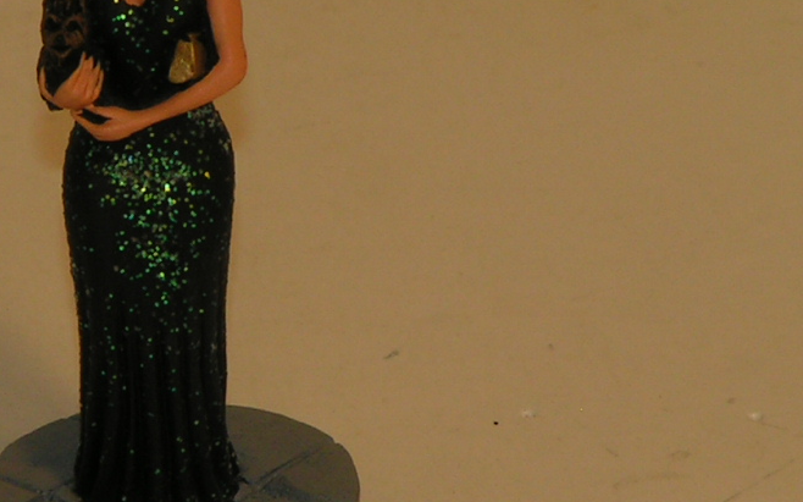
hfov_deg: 3.3
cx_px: 81
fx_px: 13938
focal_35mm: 637
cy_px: 346
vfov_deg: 2.1
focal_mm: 37.8
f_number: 5.6
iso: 50
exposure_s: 1/250
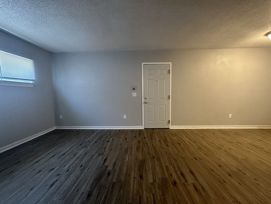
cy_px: 102
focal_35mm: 14
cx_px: 136
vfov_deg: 85.7
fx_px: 110
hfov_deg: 102.1
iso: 400
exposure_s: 1/60
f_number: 2.2
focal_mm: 2.22
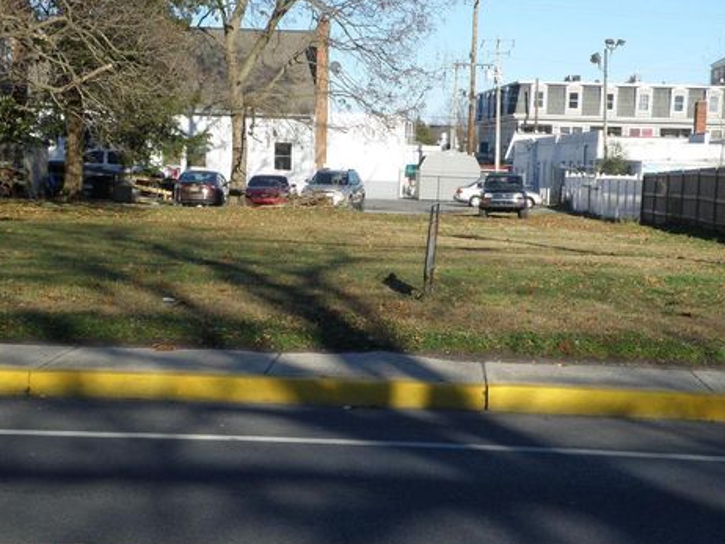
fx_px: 1655
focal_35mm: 79
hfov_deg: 24.7
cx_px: 380
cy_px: 281
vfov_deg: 18.7
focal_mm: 13
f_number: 5.6
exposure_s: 1/320
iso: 64
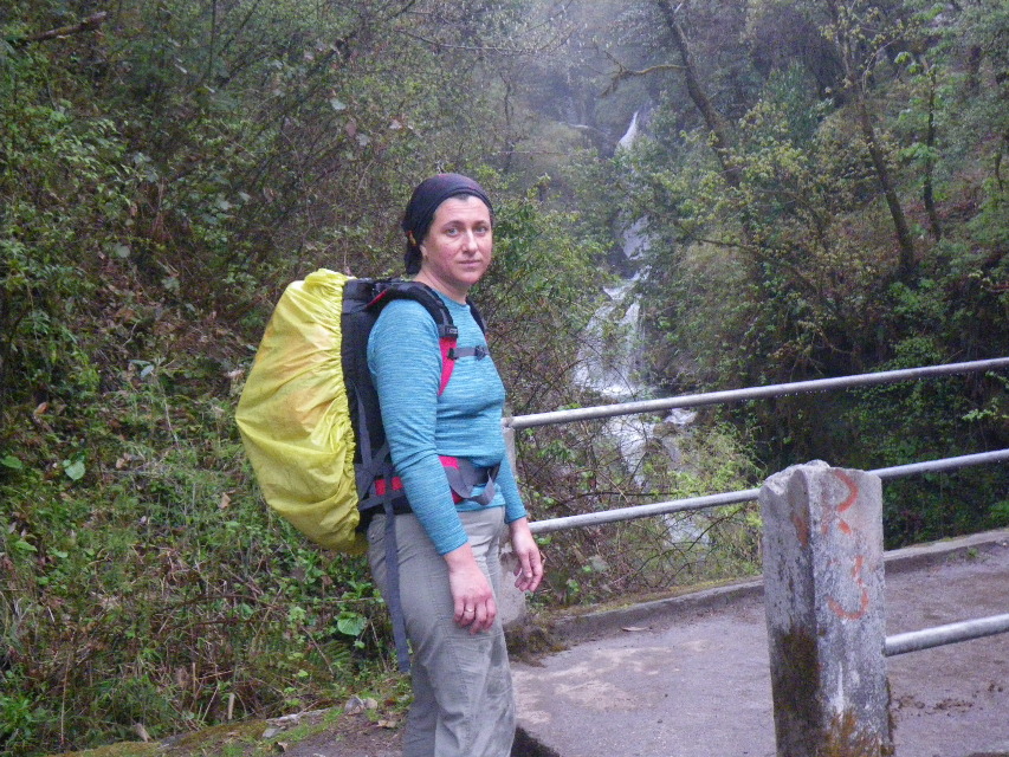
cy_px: 378
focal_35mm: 42
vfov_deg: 34.4
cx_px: 504
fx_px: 1224
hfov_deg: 44.8
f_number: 4.2
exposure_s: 1/15
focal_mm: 7.5
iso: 800
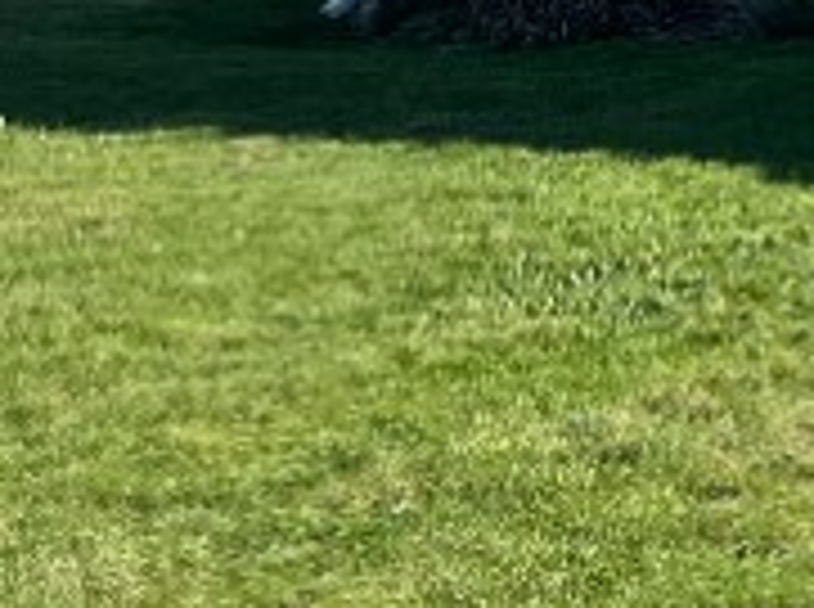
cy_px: -576
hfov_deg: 10.6
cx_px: 2244
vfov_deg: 9.6
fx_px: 3379
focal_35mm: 144
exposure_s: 1/3831
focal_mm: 5.7
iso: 50
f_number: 1.5
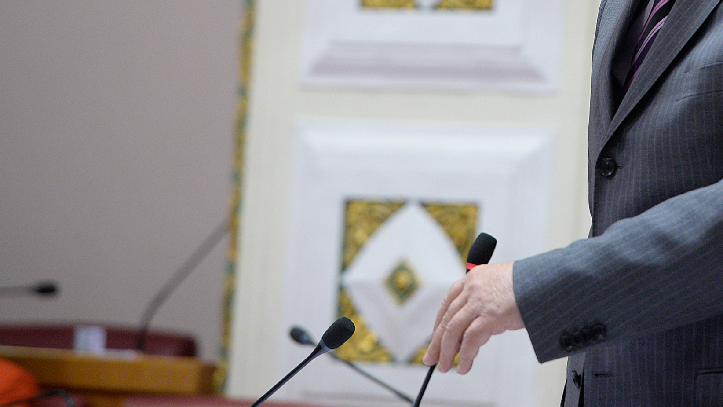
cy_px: -4
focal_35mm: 363
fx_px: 6960
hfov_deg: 5.9
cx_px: 629
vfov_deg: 3.3
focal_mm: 190
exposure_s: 1/200
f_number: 3.5
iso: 2000
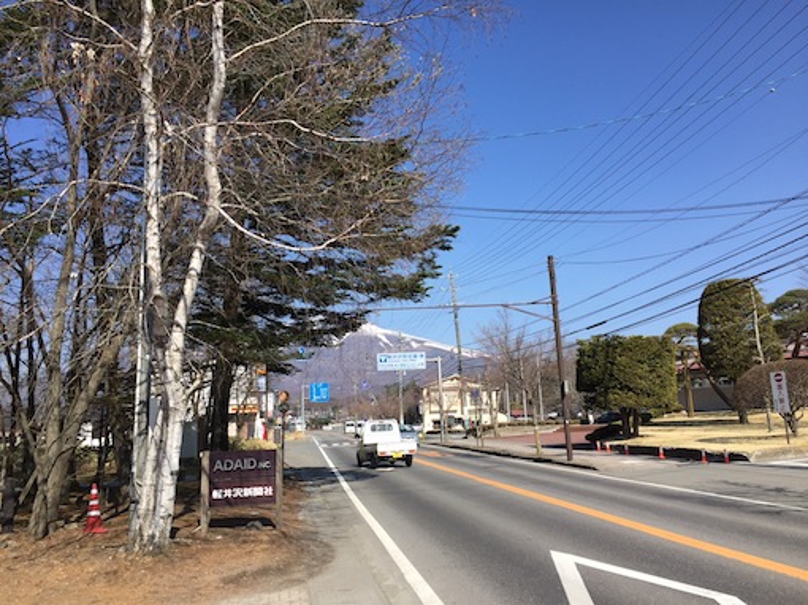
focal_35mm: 29
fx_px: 677
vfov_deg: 48.2
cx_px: 404
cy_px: 302
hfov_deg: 61.7
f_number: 2.2
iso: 32
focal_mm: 4.15
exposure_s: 1/1647
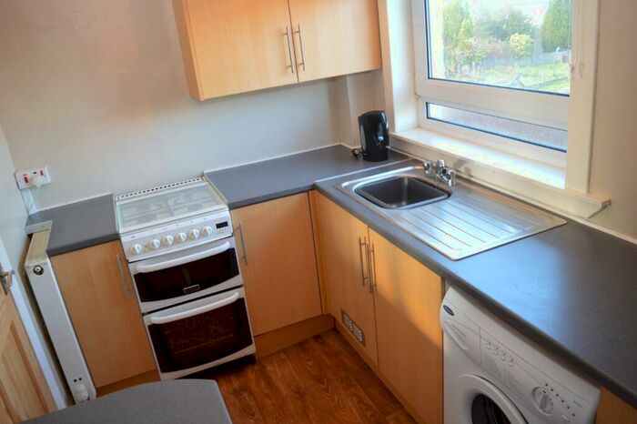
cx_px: 318
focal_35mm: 27
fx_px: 478
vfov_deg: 47.9
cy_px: 212
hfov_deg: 67.4
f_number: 3.5
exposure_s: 1/60
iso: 560
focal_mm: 18
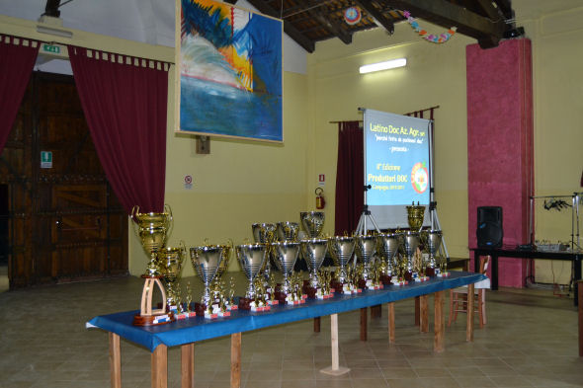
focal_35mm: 34
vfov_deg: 38.3
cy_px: 194
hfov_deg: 55.1
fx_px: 559
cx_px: 292
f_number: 3.8
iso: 1250
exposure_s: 1/60
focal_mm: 23
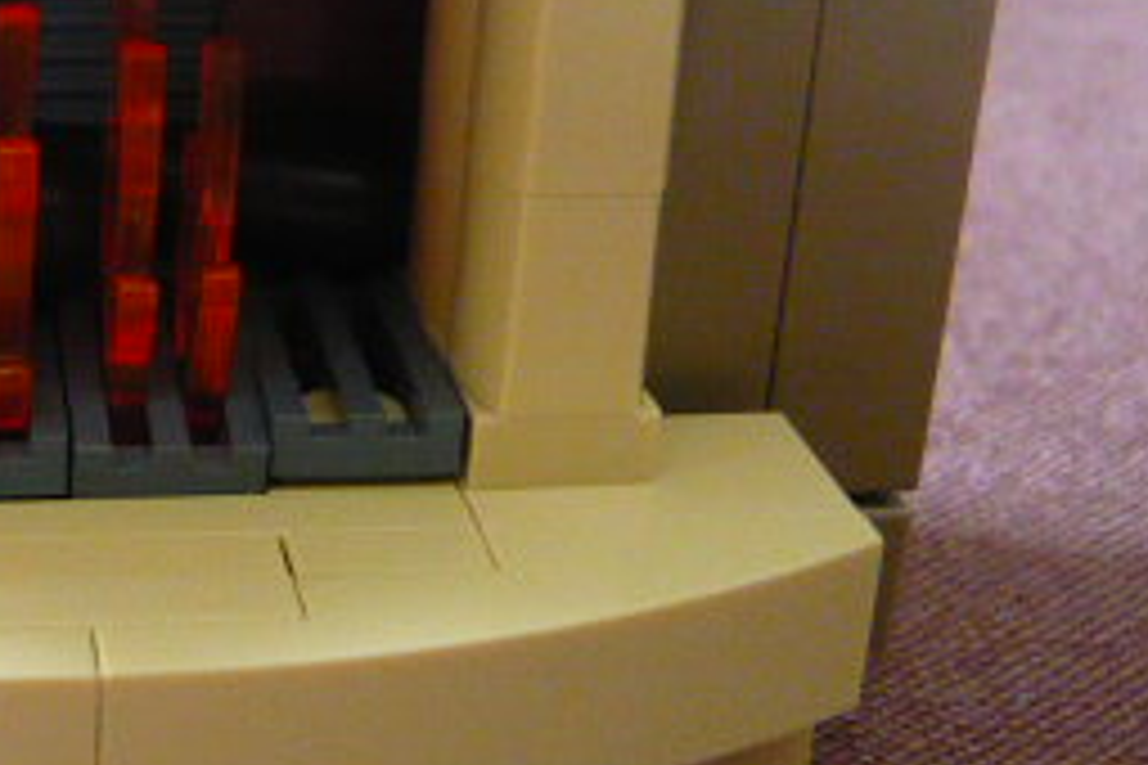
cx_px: 95
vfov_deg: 18.5
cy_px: 153
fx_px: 2328
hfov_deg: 26.7
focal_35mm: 73
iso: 400
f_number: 2.8
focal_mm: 4.6
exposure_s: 1/25
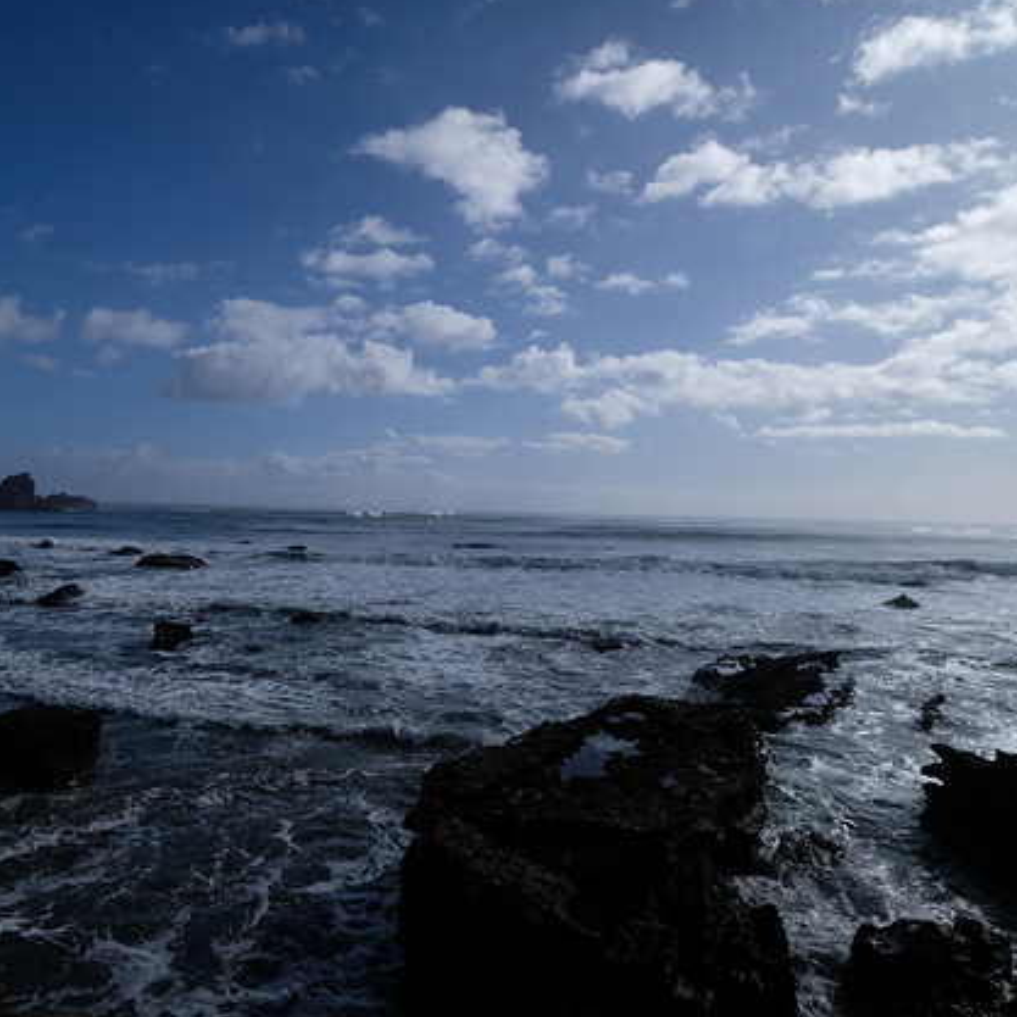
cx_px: 346
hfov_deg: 63.5
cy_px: 528
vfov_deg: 65.0
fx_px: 798
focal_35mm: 24
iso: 200
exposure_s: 1/2400
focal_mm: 10
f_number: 6.3
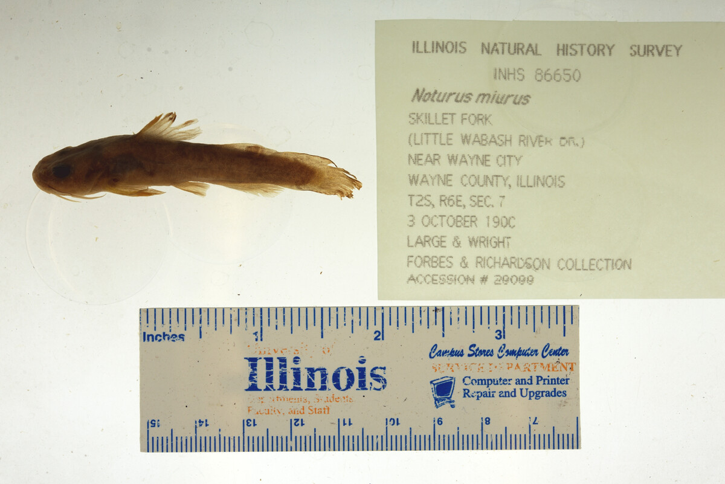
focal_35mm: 60
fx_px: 1209
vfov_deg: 22.6
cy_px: 242
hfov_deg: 33.4
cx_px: 362
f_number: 10
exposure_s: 1/200
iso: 100
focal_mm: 60
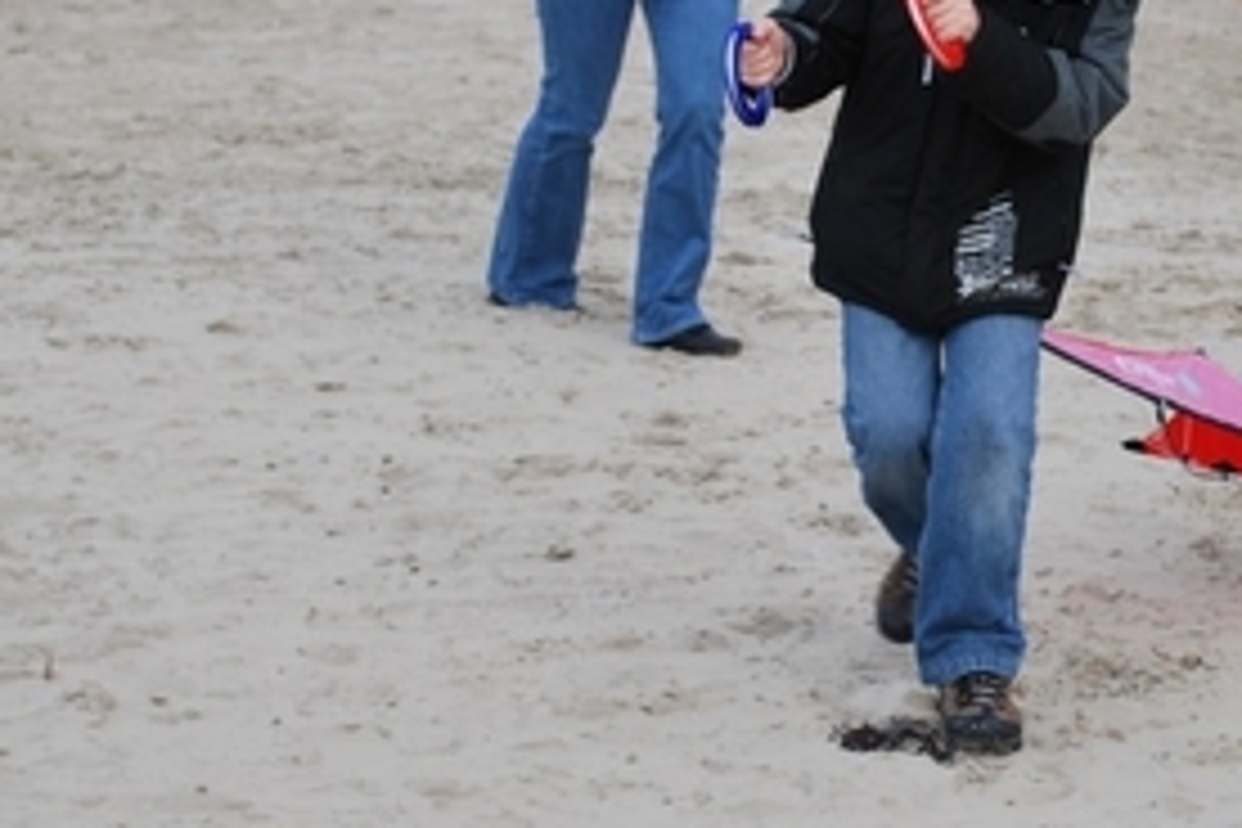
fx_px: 4726
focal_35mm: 137
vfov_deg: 10.0
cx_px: 963
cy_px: 191
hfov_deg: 14.9
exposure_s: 1/160
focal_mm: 42
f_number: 6.3
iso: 100
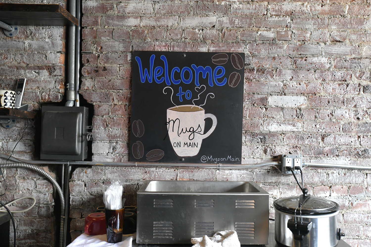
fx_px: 361
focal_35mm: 35
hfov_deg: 54.4
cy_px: 124
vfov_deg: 37.9
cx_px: 186
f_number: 5.6
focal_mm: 35
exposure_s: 1/125
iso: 2500
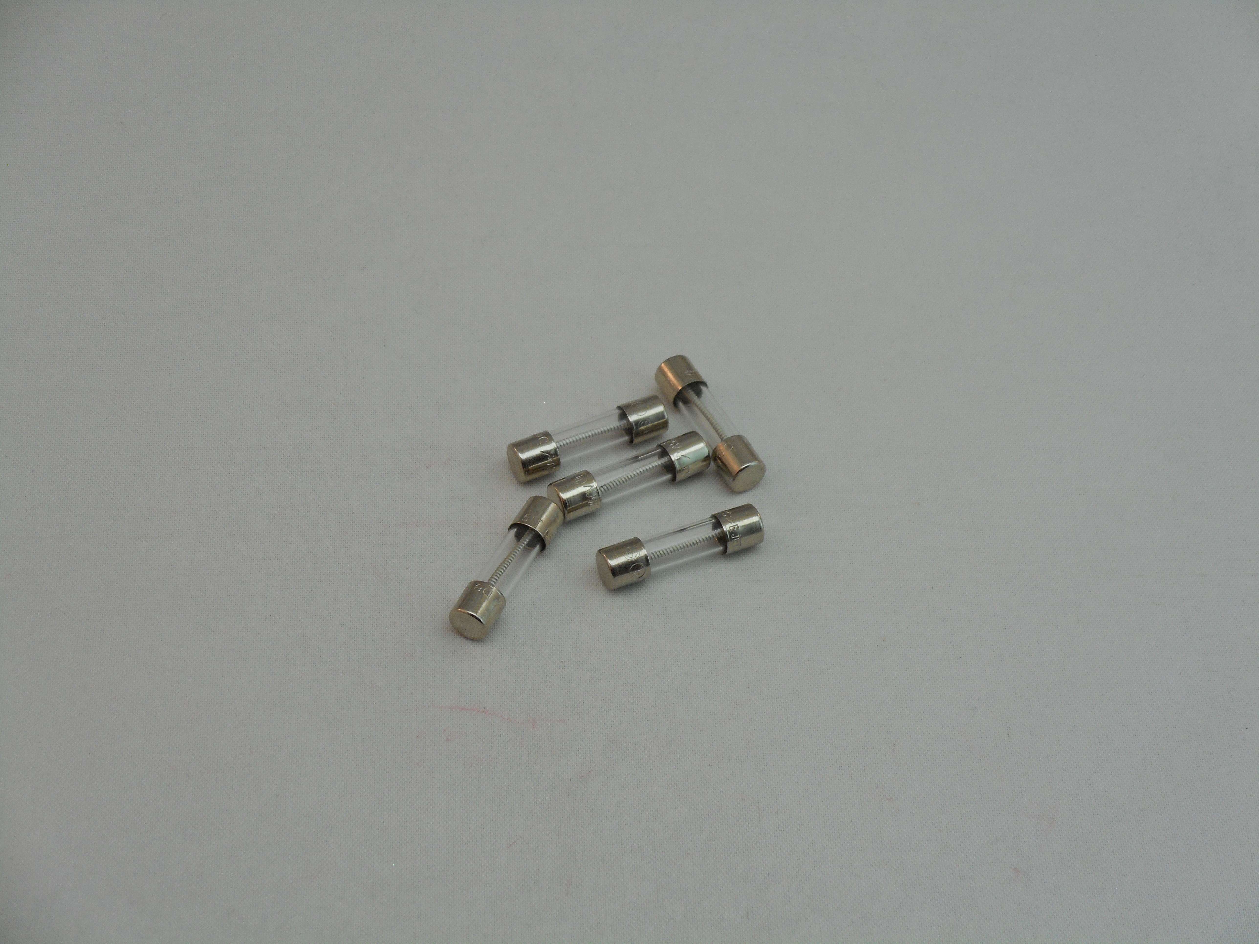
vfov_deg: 16.6
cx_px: 630
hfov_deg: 22.0
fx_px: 3237
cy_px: 472
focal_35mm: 89
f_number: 5.6
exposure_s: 1/60
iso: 110
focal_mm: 15.9
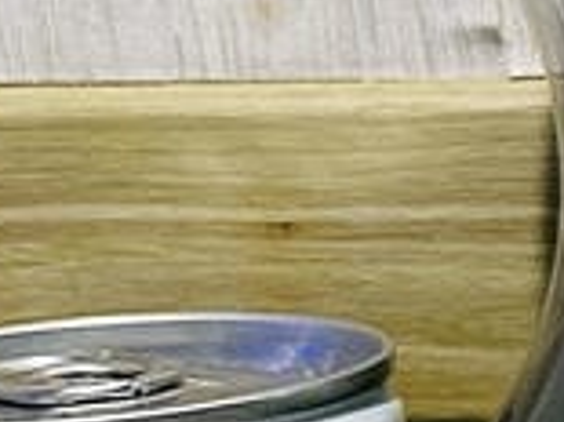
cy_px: 411
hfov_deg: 9.0
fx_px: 3028
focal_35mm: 186
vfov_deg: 7.9
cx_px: 1605
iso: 160
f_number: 1.78
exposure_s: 1/120
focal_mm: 6.86
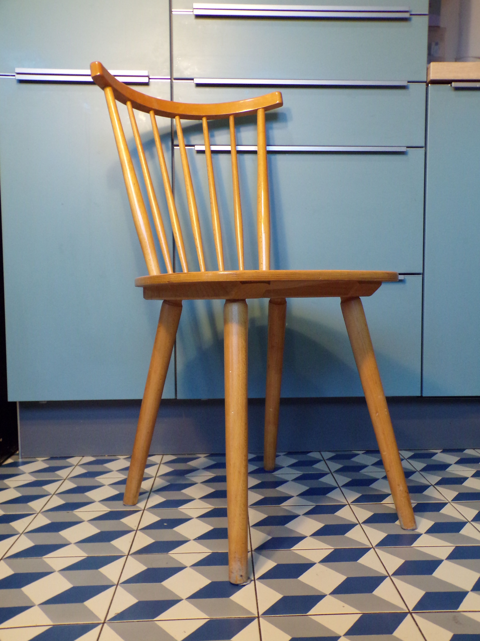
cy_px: 320
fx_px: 592
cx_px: 240
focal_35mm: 32
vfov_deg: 56.8
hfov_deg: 44.2
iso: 397
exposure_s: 1/17
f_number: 3.2
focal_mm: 5.8
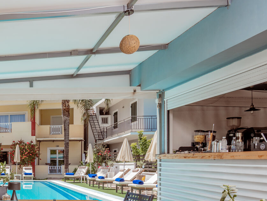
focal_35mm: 39
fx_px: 301
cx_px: -15
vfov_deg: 35.4
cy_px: 168
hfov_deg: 40.3
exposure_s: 1/200
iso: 125
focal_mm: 17
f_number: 9
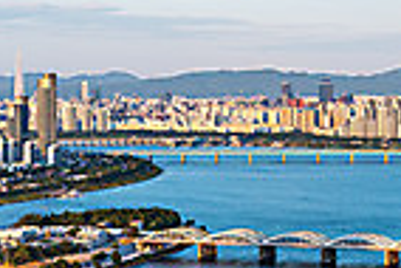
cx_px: 138
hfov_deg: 13.8
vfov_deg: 9.3
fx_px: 1650
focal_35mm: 148
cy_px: 181
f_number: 10
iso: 200
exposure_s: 1/80
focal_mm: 35
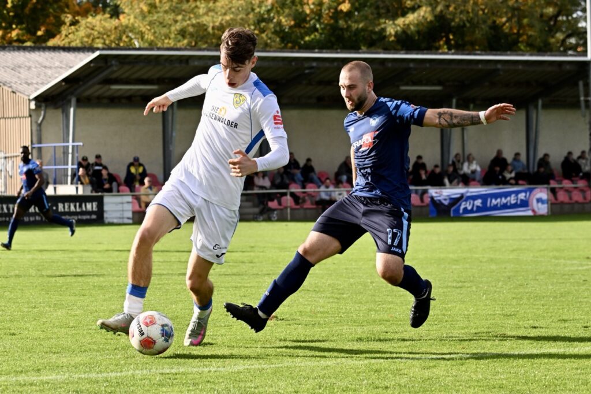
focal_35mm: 105
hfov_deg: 19.5
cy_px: 197
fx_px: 1723
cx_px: 296
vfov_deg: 13.0
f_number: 6.3
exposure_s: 1/1600
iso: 800
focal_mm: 105
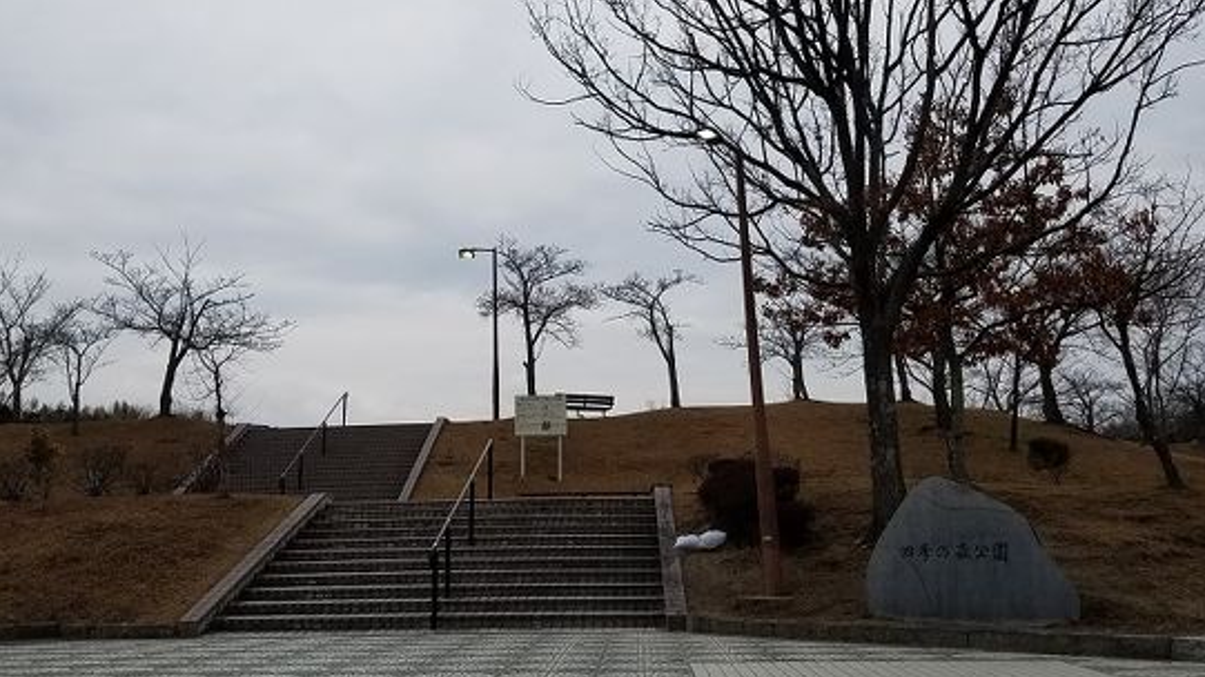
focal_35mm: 34
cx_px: 541
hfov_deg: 57.9
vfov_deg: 34.3
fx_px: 1086
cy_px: 233
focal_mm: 4.2
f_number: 1.7
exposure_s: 1/2424
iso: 50
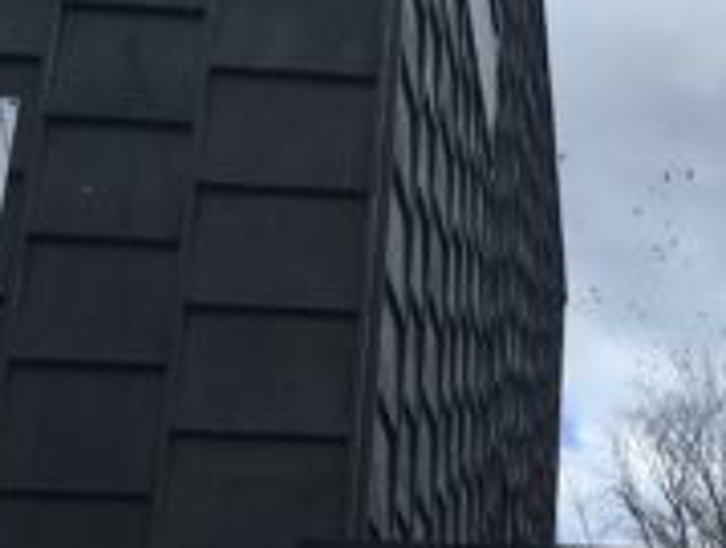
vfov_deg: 20.2
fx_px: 1471
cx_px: 765
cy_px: 587
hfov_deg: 26.0
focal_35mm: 70
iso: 25
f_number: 2.2
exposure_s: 1/1479
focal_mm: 4.15
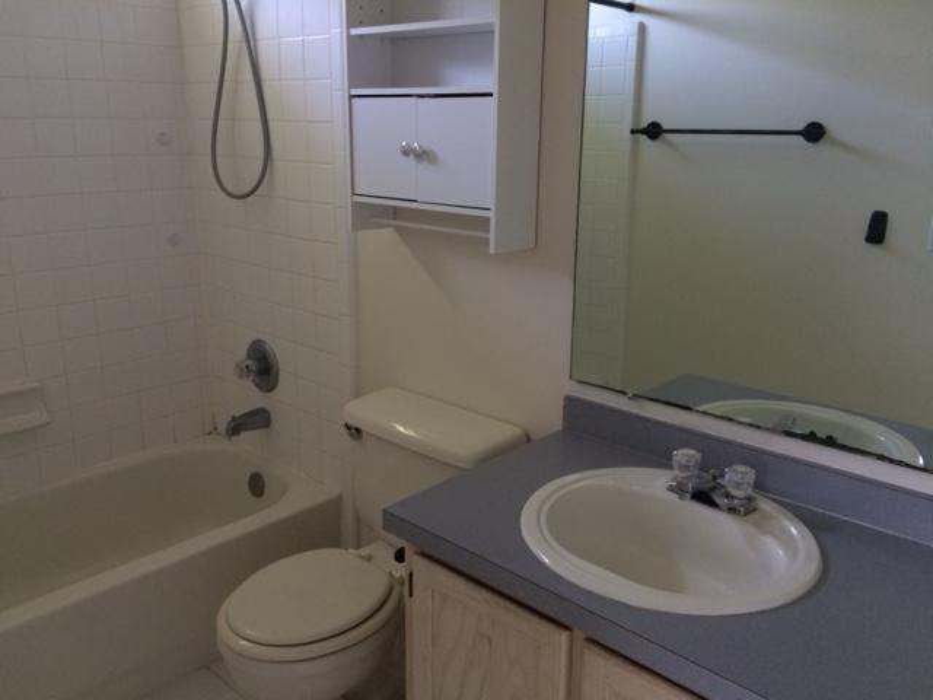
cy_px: 350
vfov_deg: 48.2
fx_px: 782
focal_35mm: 29
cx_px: 466
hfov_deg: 61.7
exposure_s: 1/30
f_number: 2.2
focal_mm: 4.15
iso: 125
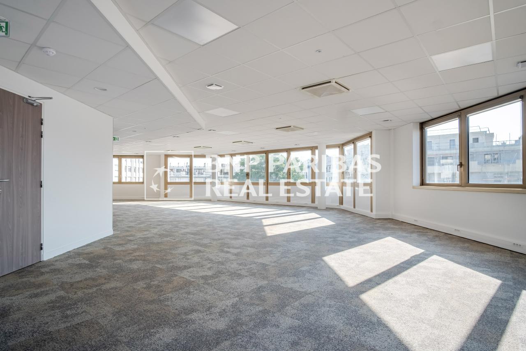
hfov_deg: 90.0
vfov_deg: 67.4
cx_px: 263
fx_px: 263
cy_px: 176
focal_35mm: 18
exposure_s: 1/105
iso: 200
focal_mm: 12
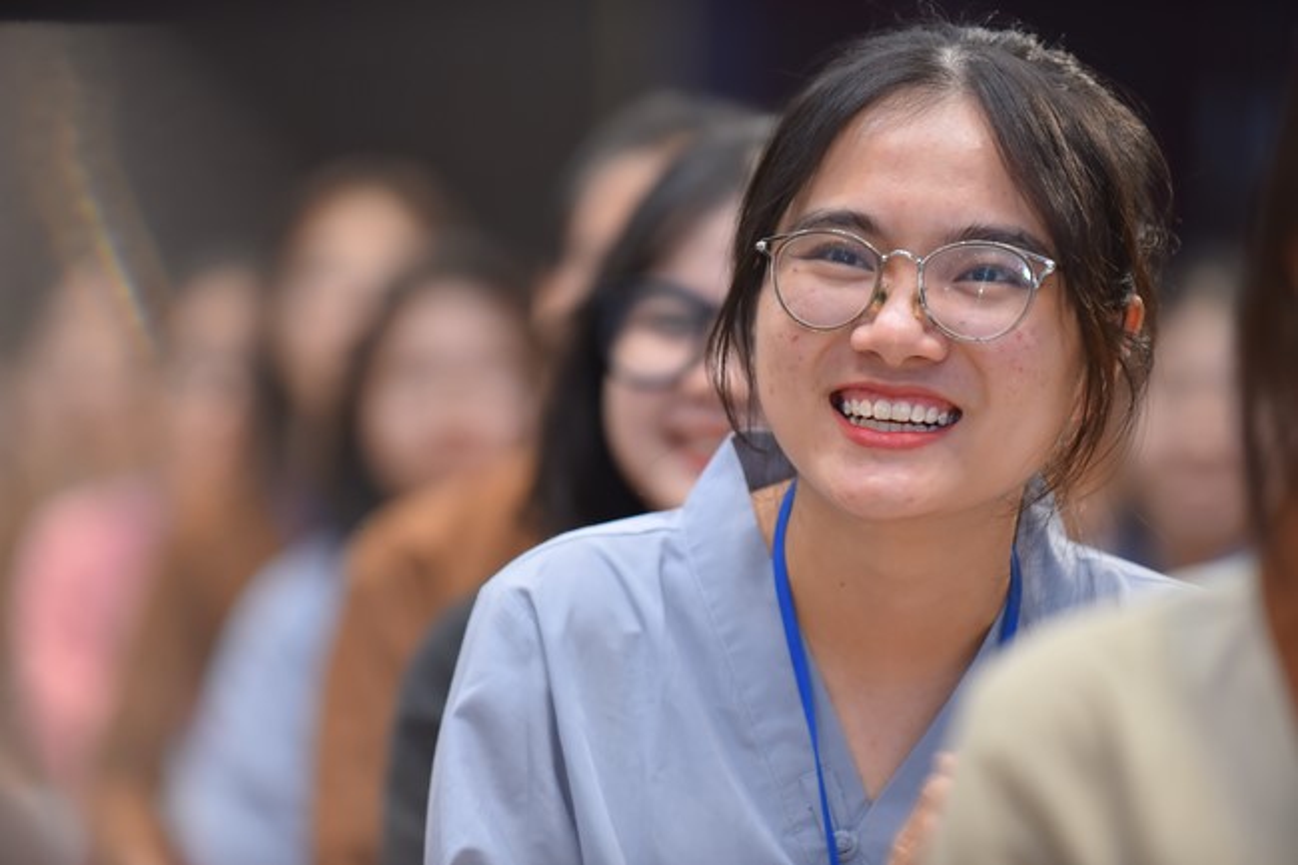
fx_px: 7209
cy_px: 432
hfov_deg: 10.3
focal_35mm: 200
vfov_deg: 6.9
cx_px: 649
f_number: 3.2
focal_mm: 200
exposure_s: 1/125
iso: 1000
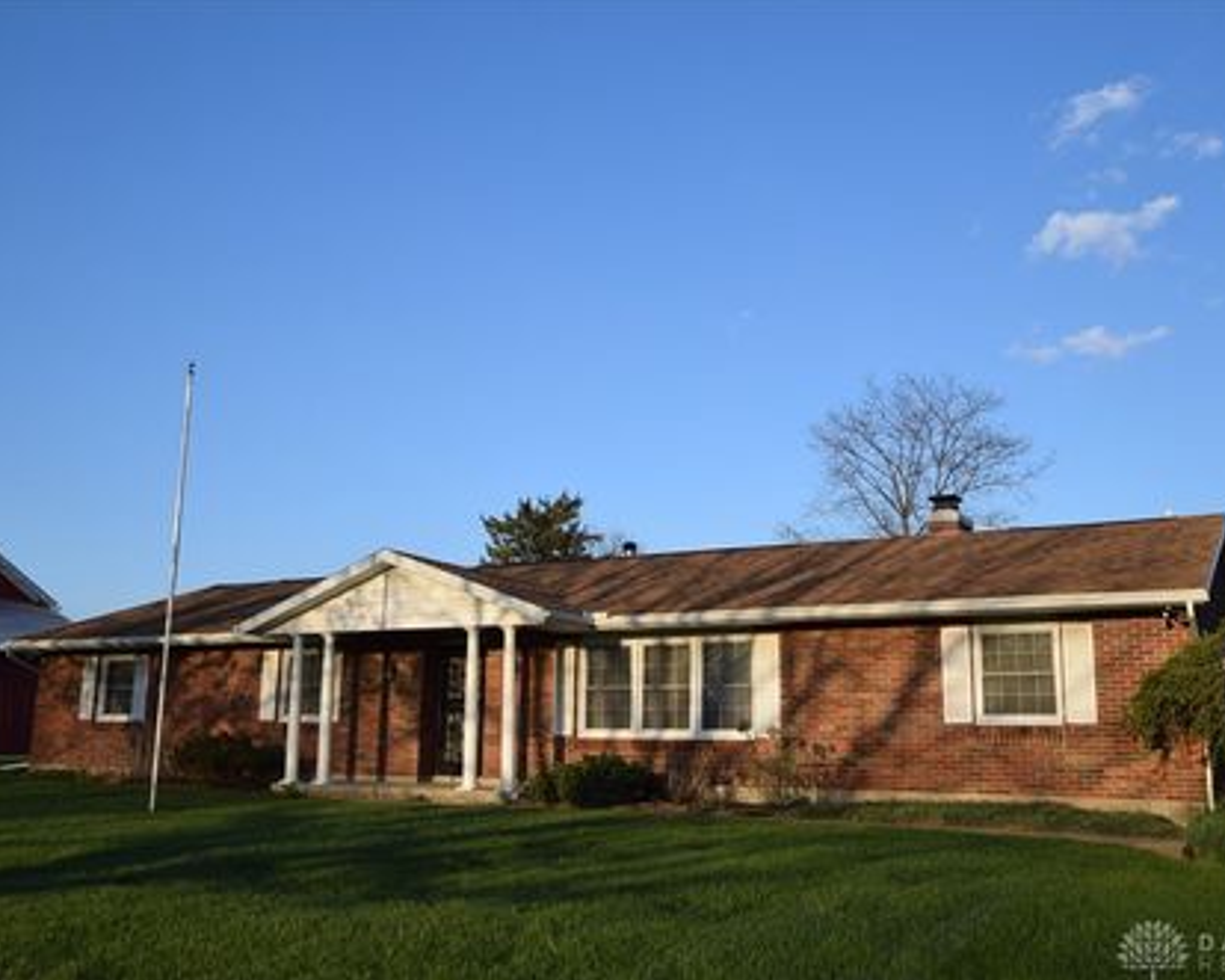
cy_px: 489
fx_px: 1232
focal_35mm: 34
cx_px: 636
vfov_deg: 43.3
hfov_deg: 52.8
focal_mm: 20
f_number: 8
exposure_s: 1/250
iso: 220
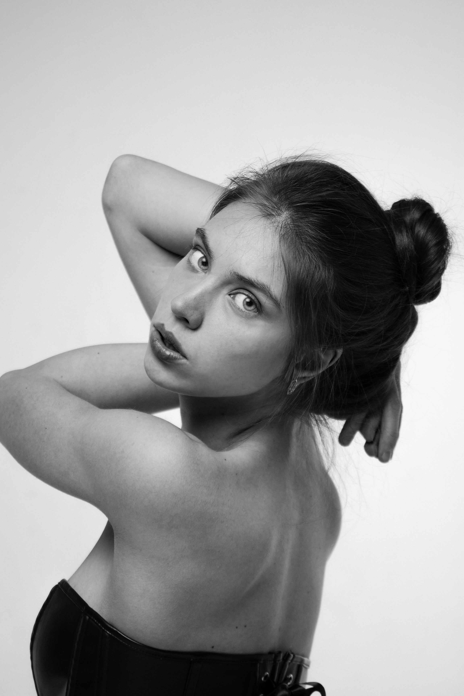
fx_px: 5800
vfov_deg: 6.9
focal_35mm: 300
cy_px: 348
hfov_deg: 4.6
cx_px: 232
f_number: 6.3
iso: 100
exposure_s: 1/160
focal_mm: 200
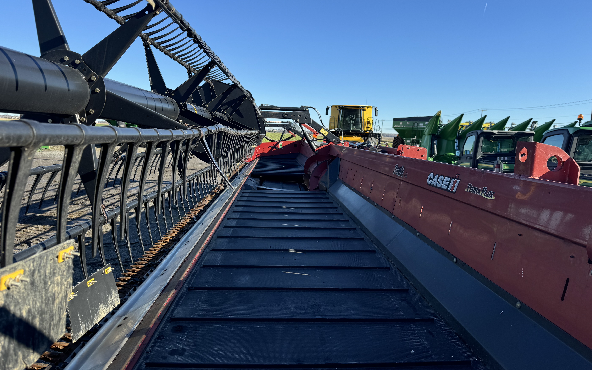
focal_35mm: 26
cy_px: 175
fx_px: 419
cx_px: 295
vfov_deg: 47.6
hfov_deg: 70.4
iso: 80
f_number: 1.78
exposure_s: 1/2415
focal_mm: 6.76
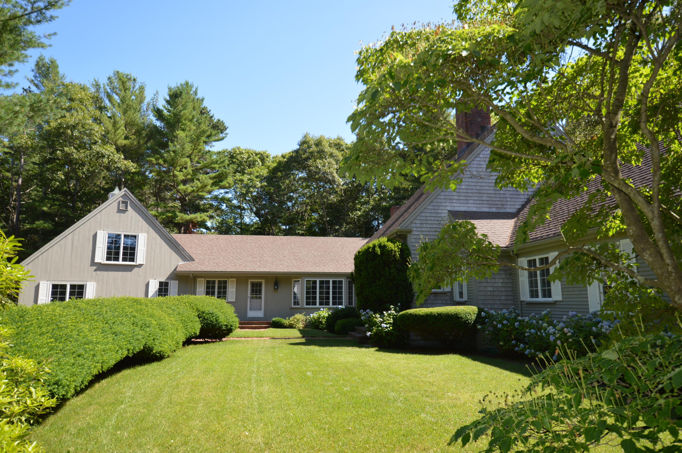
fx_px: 454
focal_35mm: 24
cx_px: 341
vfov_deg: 53.0
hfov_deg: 73.8
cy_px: 226
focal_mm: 16
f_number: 5
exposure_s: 1/200
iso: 100
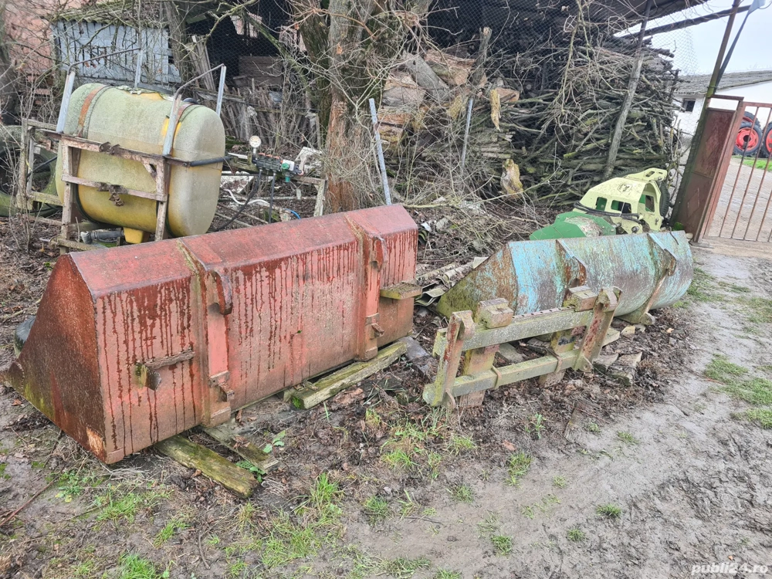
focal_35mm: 26
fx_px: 580
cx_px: 386
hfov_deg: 67.3
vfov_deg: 53.1
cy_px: 290
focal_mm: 5.4
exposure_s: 1/100
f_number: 1.8
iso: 80
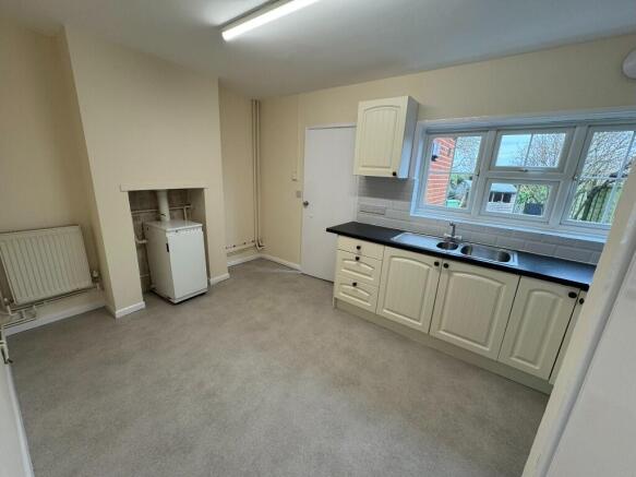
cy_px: 238
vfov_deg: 85.7
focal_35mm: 14
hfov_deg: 102.1
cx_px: 318
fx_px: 257
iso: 64
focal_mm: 2.22
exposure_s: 1/100
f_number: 2.2
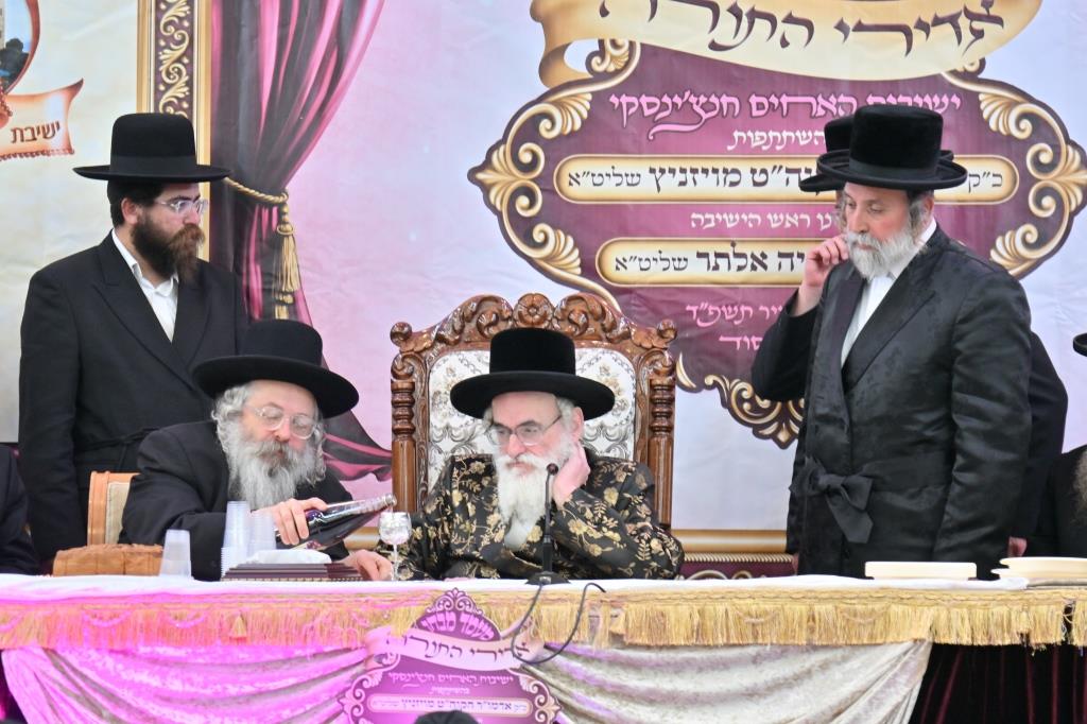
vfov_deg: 7.6
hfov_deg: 11.4
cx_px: 544
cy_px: 362
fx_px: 5433
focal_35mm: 180
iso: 400
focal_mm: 120
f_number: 4
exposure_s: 1/160
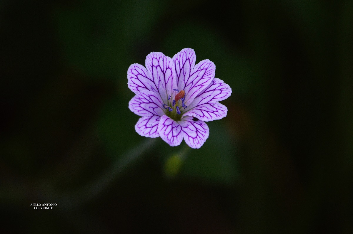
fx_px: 4407
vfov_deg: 3.0
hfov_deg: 4.6
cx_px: 176
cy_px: 117
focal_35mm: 450
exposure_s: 1/320
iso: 400
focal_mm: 300
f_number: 5.6
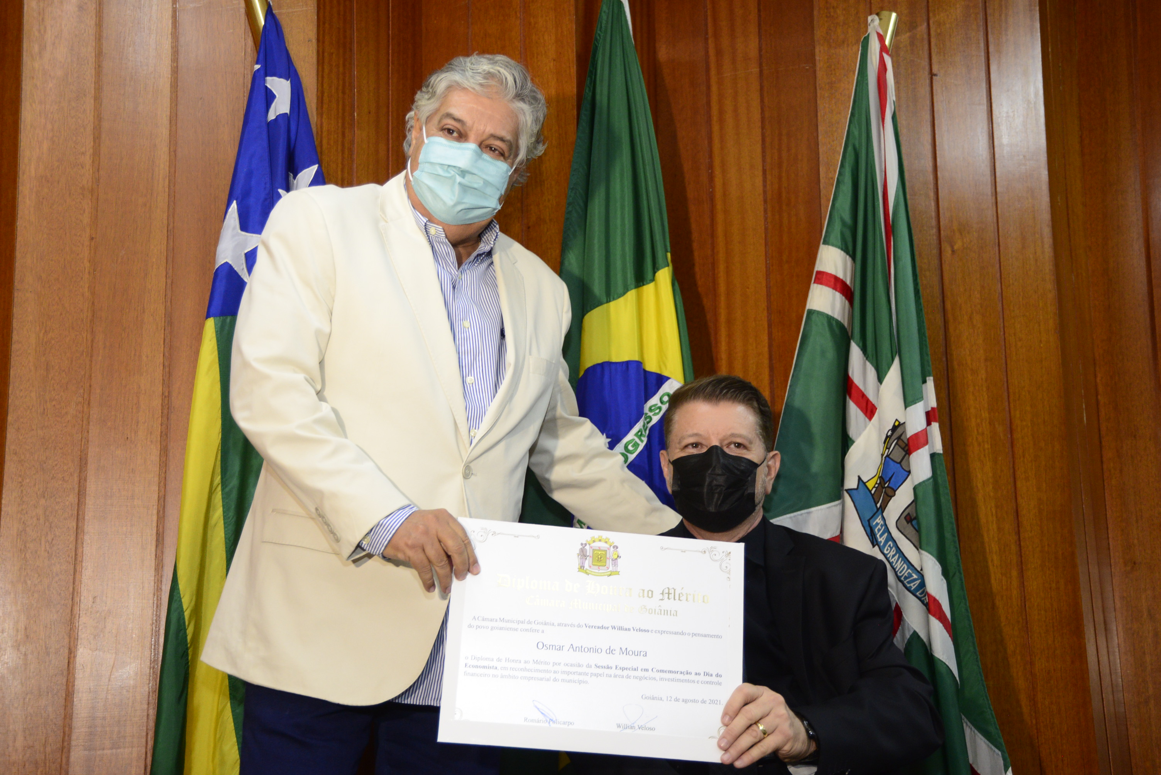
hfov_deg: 39.6
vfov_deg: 27.0
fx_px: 1613
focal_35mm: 50
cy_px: 388
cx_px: 580
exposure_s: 1/60
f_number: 5.6
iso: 2500
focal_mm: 50
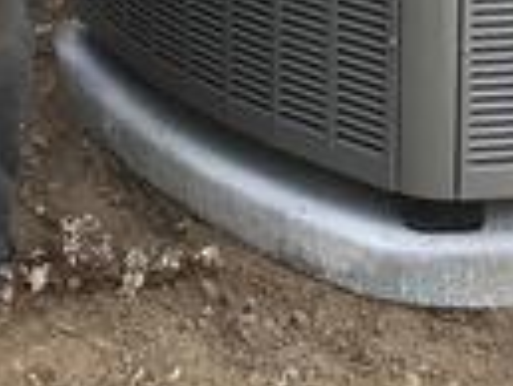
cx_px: -54
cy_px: -358
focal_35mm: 134
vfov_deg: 10.3
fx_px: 1988
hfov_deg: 14.4
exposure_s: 1/535
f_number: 1.8
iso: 20
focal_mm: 3.99
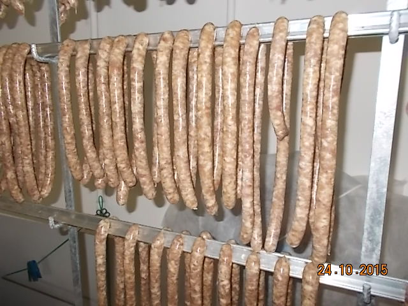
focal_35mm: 26
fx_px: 306
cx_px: 204
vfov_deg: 53.1
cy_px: 153
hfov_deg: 67.3
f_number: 3.2
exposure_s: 1/25
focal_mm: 4.6
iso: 200
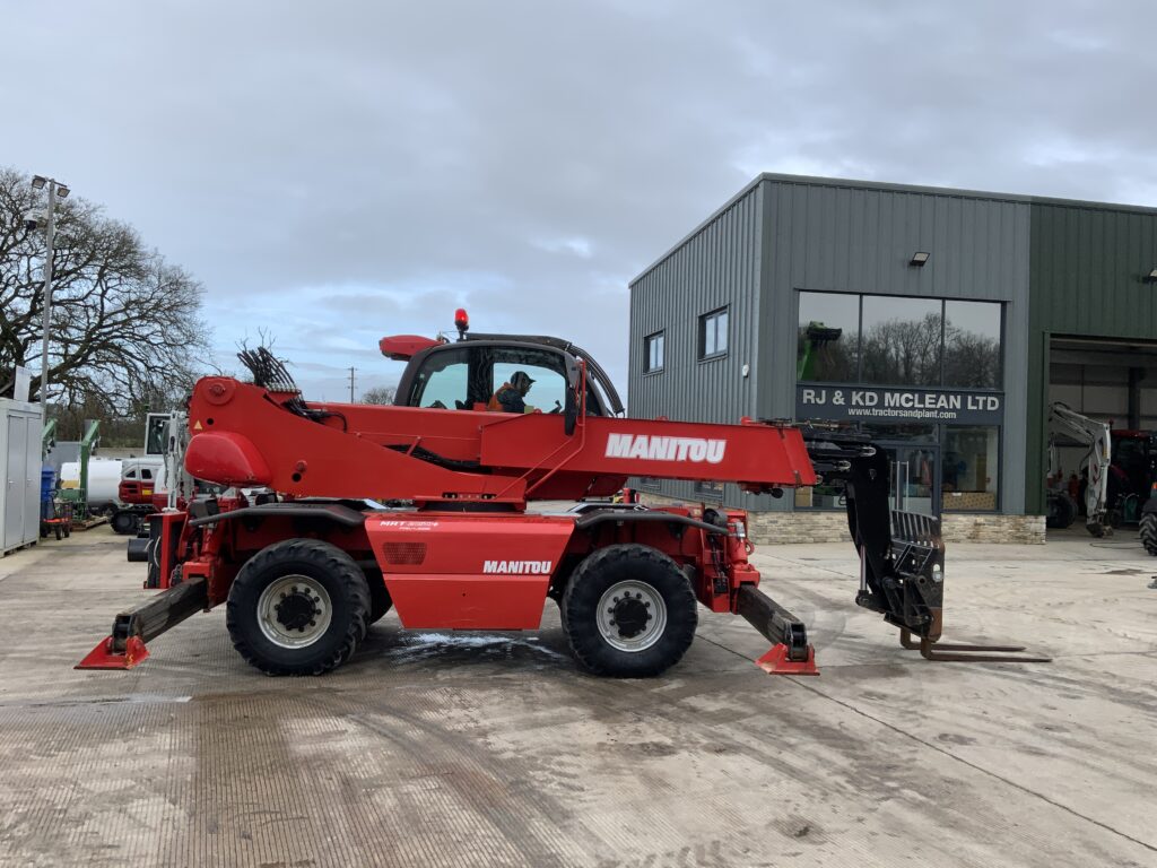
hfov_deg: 61.7
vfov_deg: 48.2
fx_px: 969
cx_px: 578
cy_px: 434
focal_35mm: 29
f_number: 1.8
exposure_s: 1/514
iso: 16
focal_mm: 3
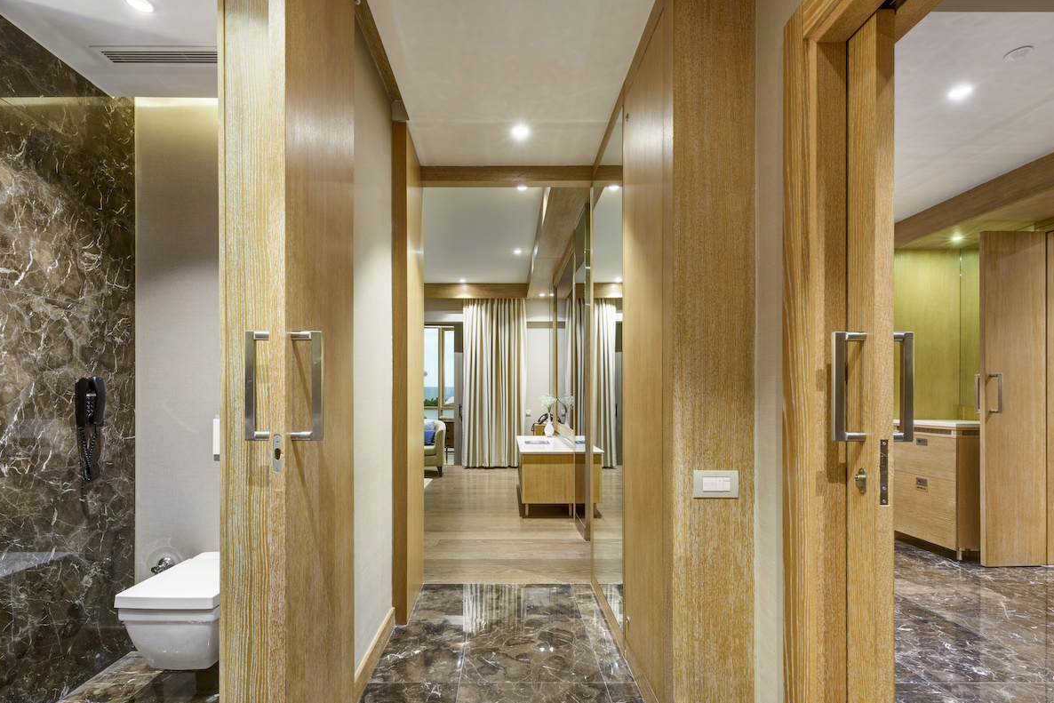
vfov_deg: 70.2
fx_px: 498
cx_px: 505
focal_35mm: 17
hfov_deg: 93.2
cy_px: 396
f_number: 11
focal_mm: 14
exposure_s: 2
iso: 100
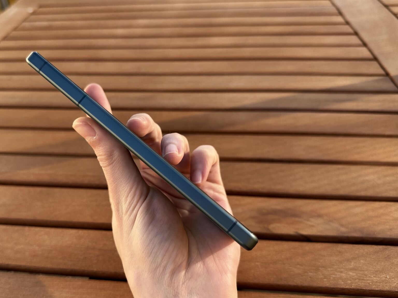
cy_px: 158
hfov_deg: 59.3
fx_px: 345
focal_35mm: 30
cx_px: 153
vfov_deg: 46.8
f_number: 1.78
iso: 80
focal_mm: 6.86
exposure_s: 1/718
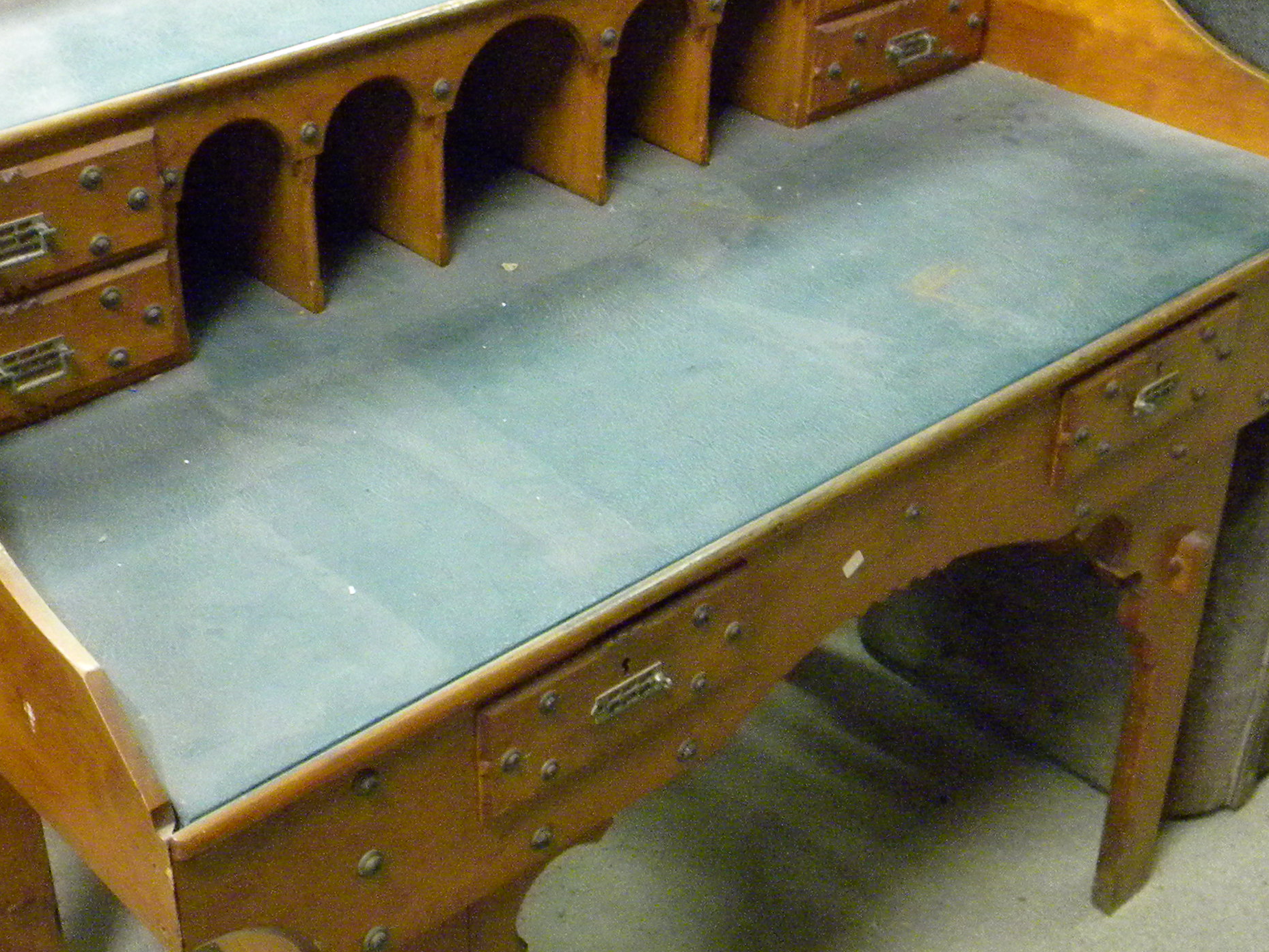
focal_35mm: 55
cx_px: 617
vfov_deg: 26.5
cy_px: 422
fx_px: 2016
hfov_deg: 34.9
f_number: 3.5
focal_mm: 5
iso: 784
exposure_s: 1/9
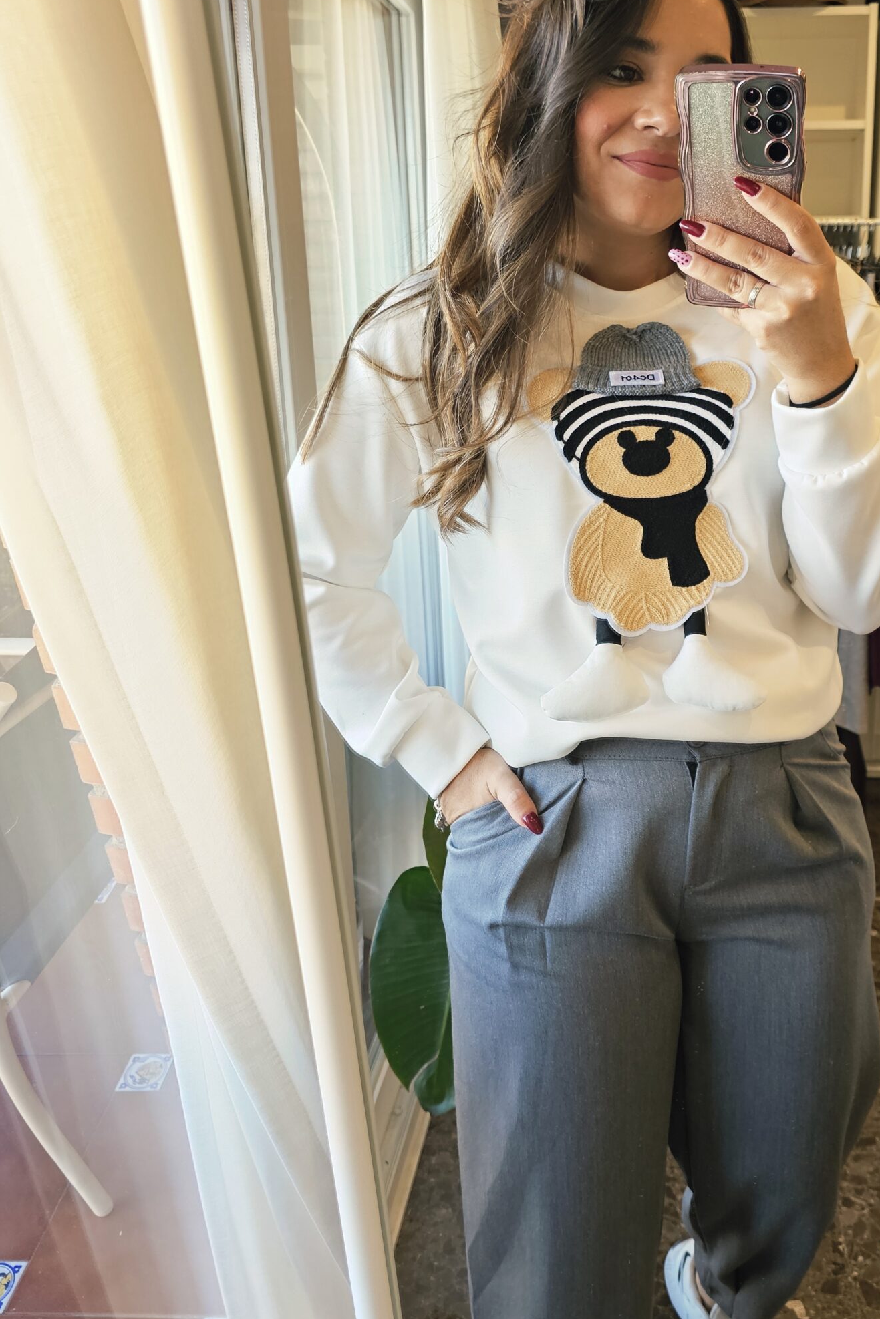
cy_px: 620
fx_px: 1136
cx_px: 619
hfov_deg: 41.5
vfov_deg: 60.2
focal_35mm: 31
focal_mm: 6.3
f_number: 1.7
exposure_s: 1/100
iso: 125
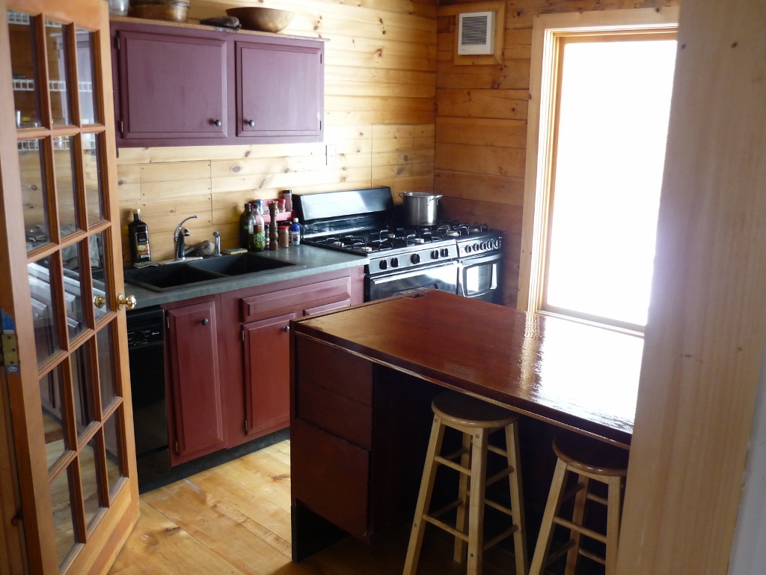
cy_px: 288
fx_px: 730
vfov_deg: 42.9
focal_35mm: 33
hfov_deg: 55.4
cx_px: 383
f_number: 2.8
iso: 200
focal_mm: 5.5
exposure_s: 1/30
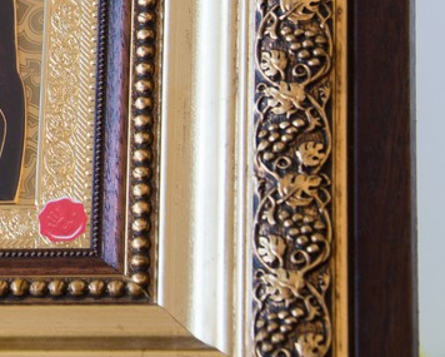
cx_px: -233
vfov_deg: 4.8
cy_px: -99
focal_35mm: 322
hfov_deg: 5.9
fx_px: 4242
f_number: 5
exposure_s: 1/40
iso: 640
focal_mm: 85
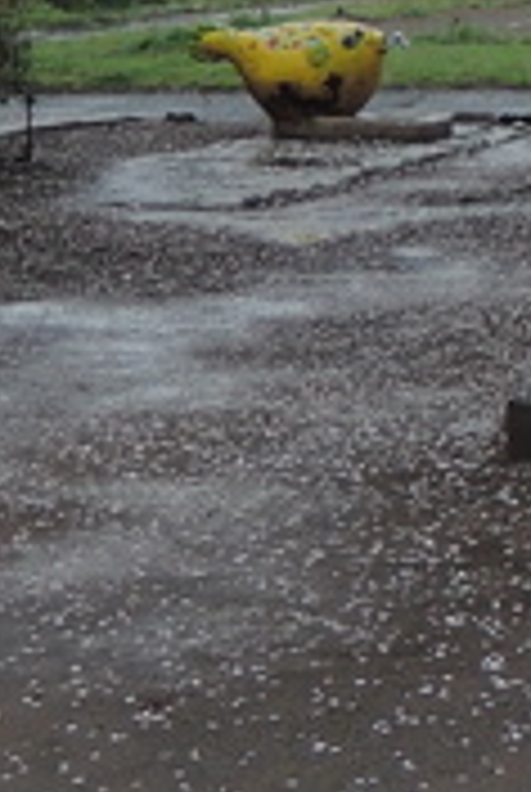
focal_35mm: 145
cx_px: 1274
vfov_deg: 12.9
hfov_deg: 8.6
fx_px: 3195
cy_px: -594
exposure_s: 1/500
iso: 80
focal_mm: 5.1
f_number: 1.8
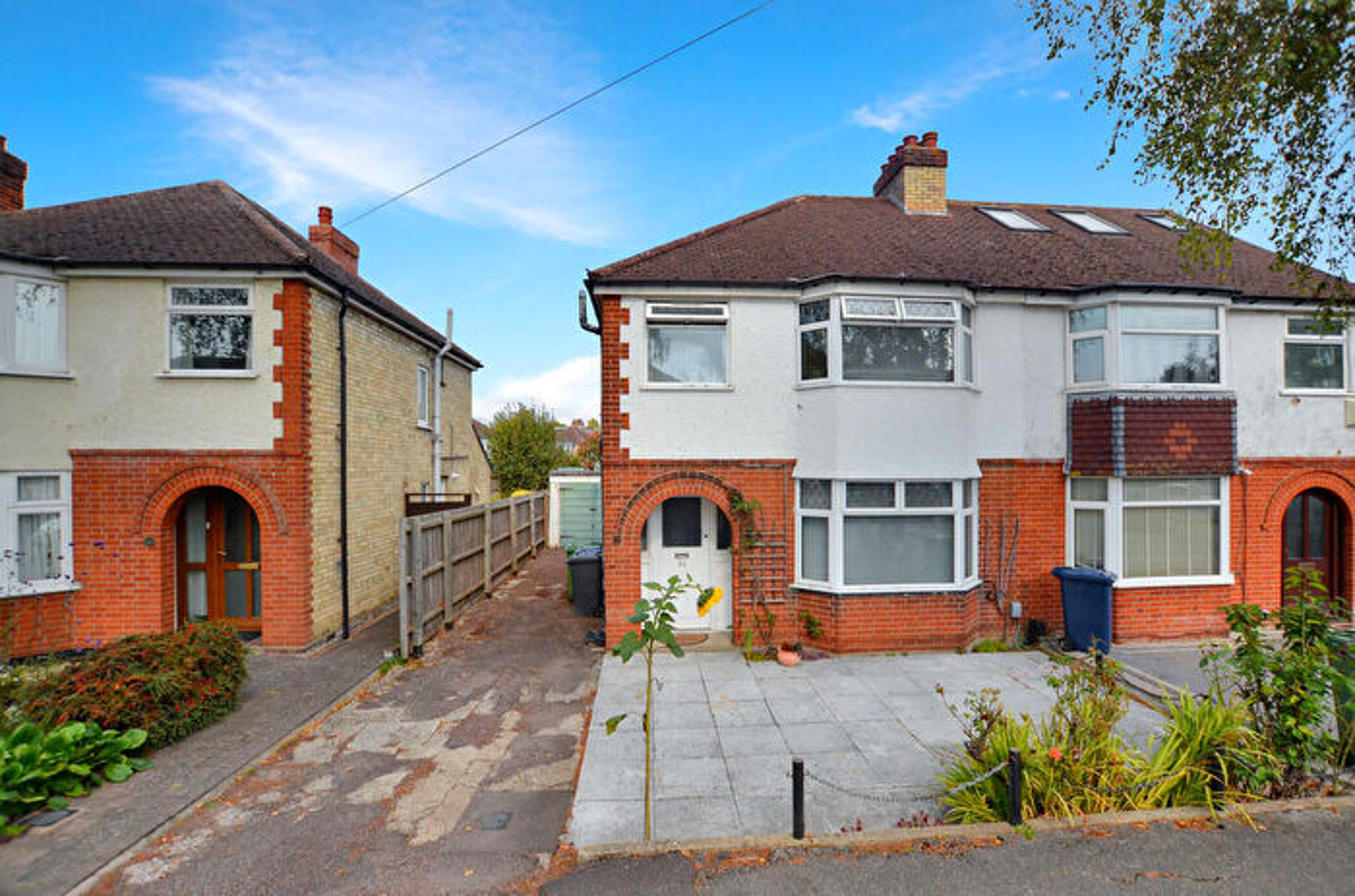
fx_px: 563
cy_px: 448
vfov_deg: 77.0
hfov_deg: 100.5
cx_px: 678
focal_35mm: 15
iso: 400
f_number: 3.5
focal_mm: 10
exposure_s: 1/4000
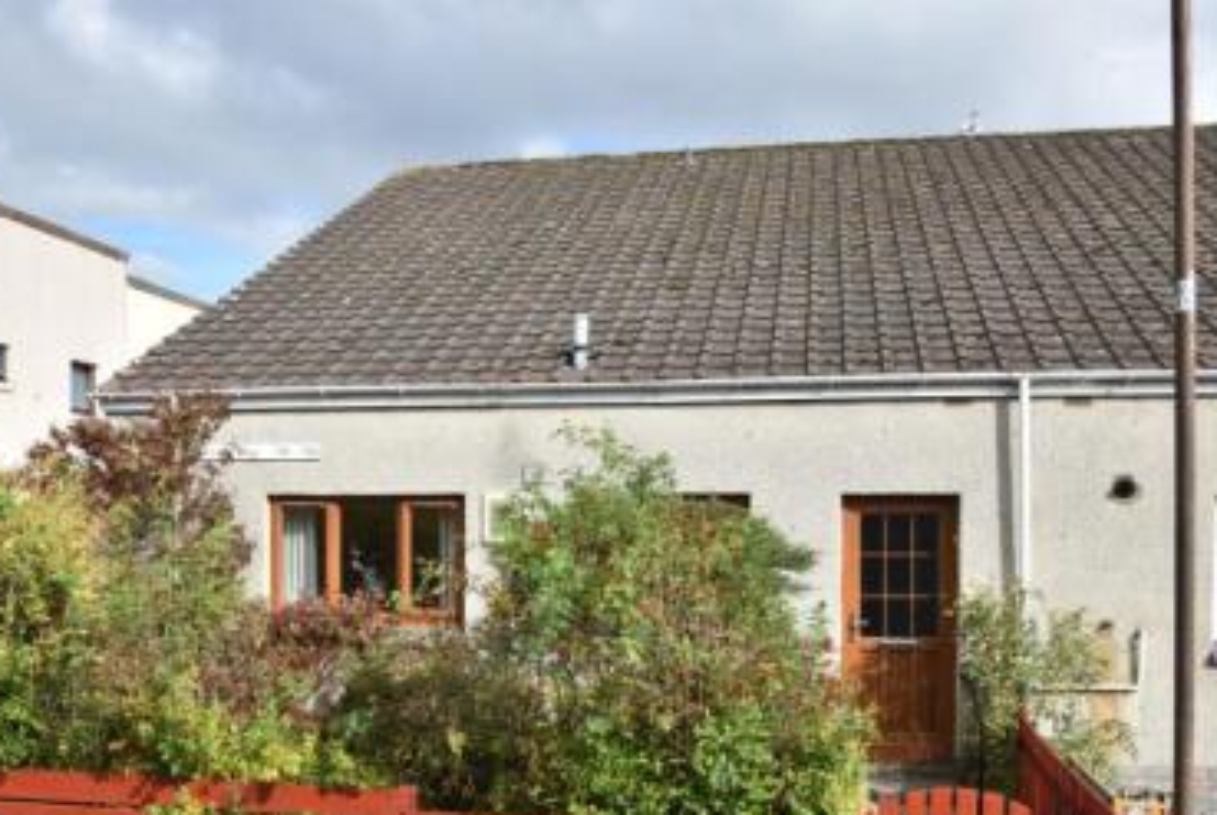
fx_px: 1240
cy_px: 516
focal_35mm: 37
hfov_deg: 52.2
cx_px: 576
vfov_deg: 36.1
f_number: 4.5
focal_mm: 19
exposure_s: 1/640
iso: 100
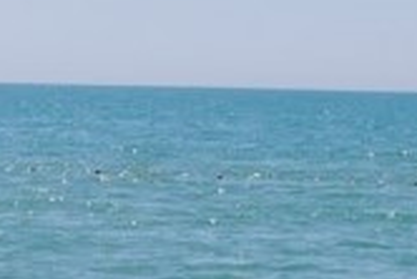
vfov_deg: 5.4
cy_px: 603
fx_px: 2887
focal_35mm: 249
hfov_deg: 8.1
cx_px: -255
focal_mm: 24
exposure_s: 1/250
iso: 100
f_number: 8
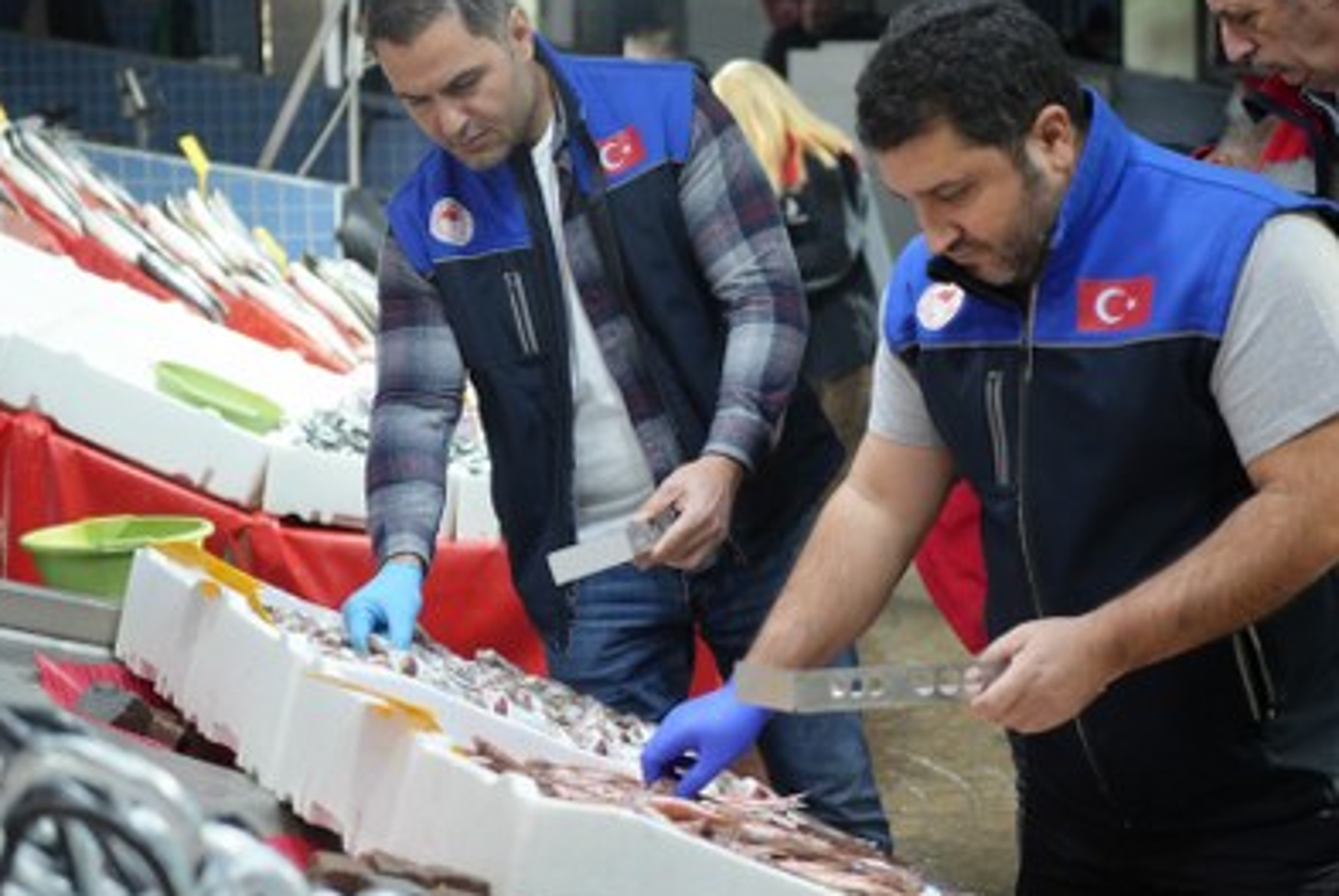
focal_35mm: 84
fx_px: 3128
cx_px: 675
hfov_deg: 24.2
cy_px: 383
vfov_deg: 16.3
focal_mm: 70
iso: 320
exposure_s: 1/160
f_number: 4
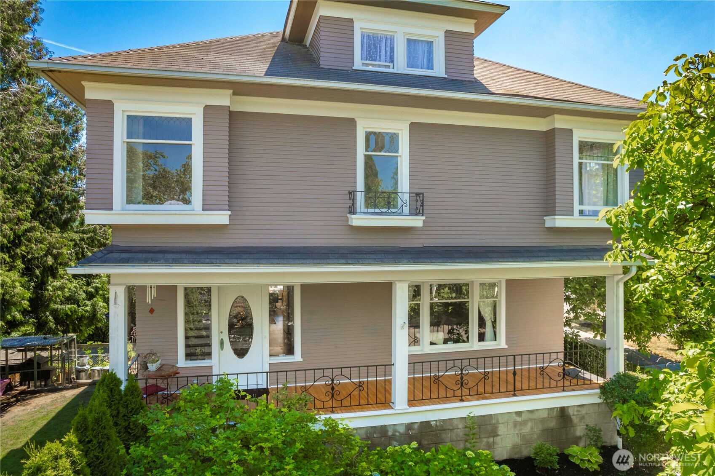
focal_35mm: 22
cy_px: 238
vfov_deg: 57.2
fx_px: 437
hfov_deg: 78.6
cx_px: 358
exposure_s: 1/640
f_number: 2.8
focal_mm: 8.38
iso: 100
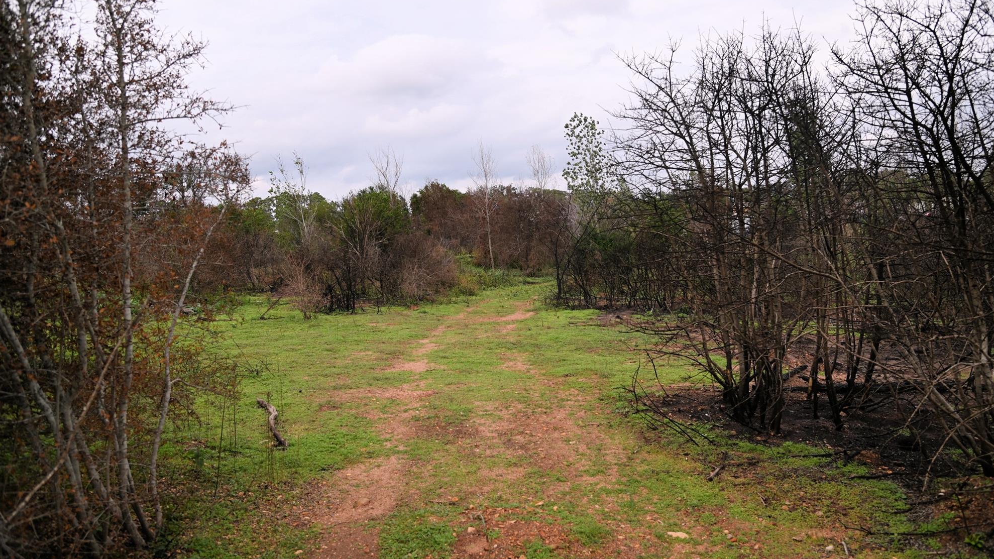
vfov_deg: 44.3
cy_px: 255
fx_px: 685
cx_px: 511
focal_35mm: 26
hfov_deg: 71.9
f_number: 4.5
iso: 100
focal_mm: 24
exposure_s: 1/800
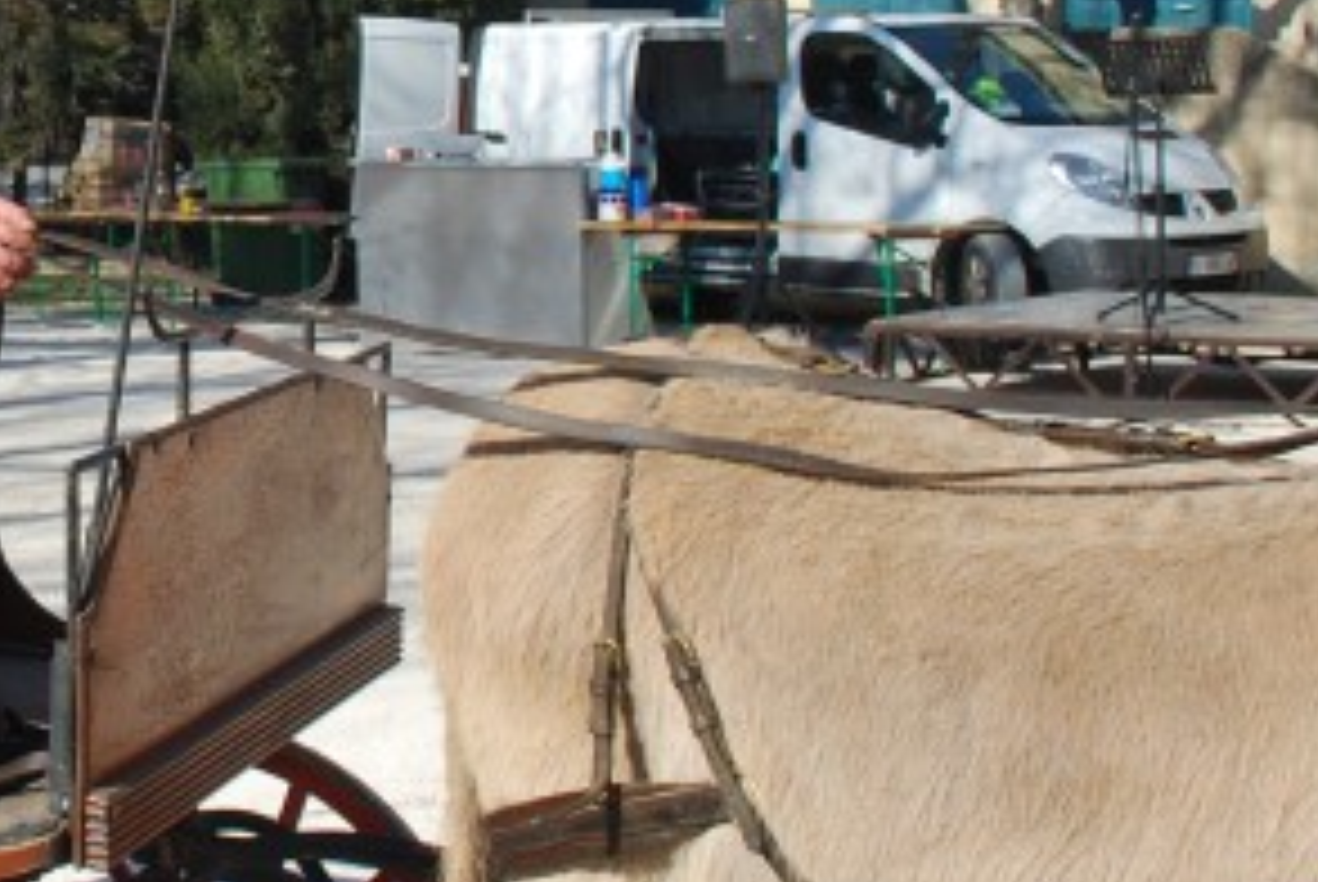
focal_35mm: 82
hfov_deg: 23.0
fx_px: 3005
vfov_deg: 16.4
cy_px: 43
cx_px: -189
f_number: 8
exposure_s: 1/250
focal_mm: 20
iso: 100
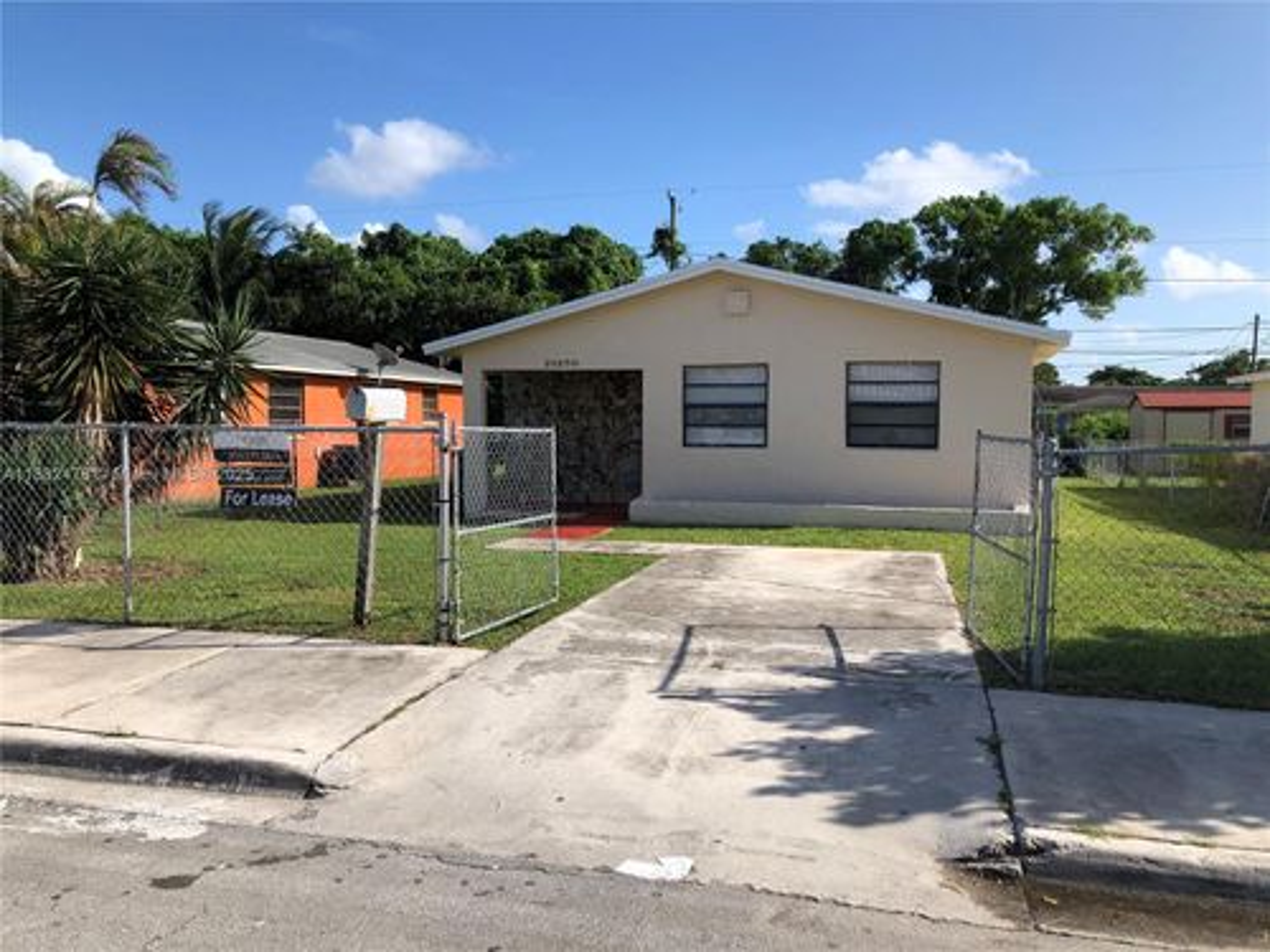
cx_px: 635
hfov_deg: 63.4
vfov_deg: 49.7
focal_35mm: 28
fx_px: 1027
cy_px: 476
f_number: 1.8
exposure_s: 1/1946
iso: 20
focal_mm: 3.99
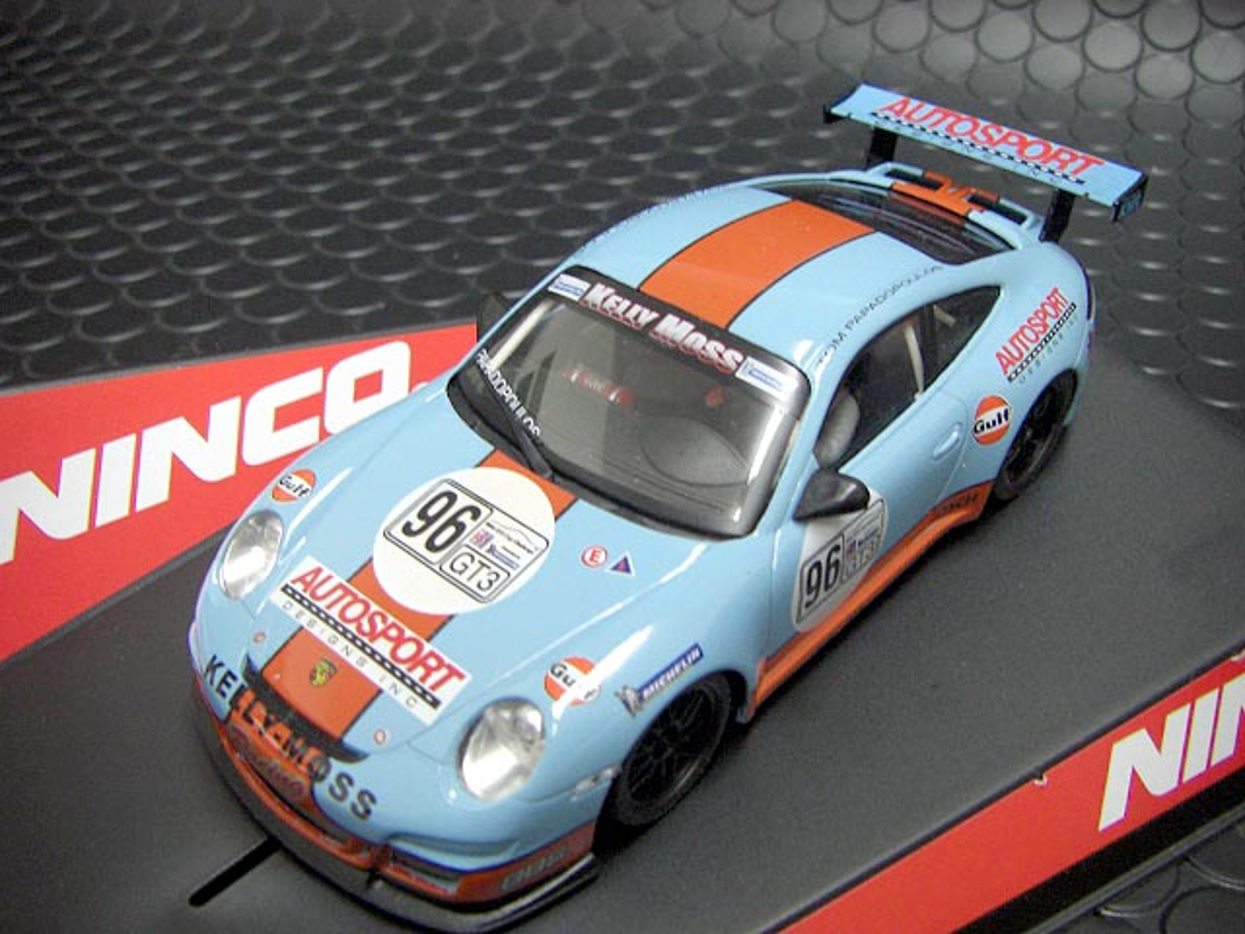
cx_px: 622
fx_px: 1367
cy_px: 467
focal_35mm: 38
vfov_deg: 37.7
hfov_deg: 49.0
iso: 200
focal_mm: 6.3
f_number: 3.4
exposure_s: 1/25
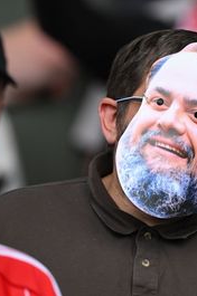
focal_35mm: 605
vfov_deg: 3.4
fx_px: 4979
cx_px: 178
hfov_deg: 2.3
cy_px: 148
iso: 800
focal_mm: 400
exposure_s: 1/3200
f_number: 3.5
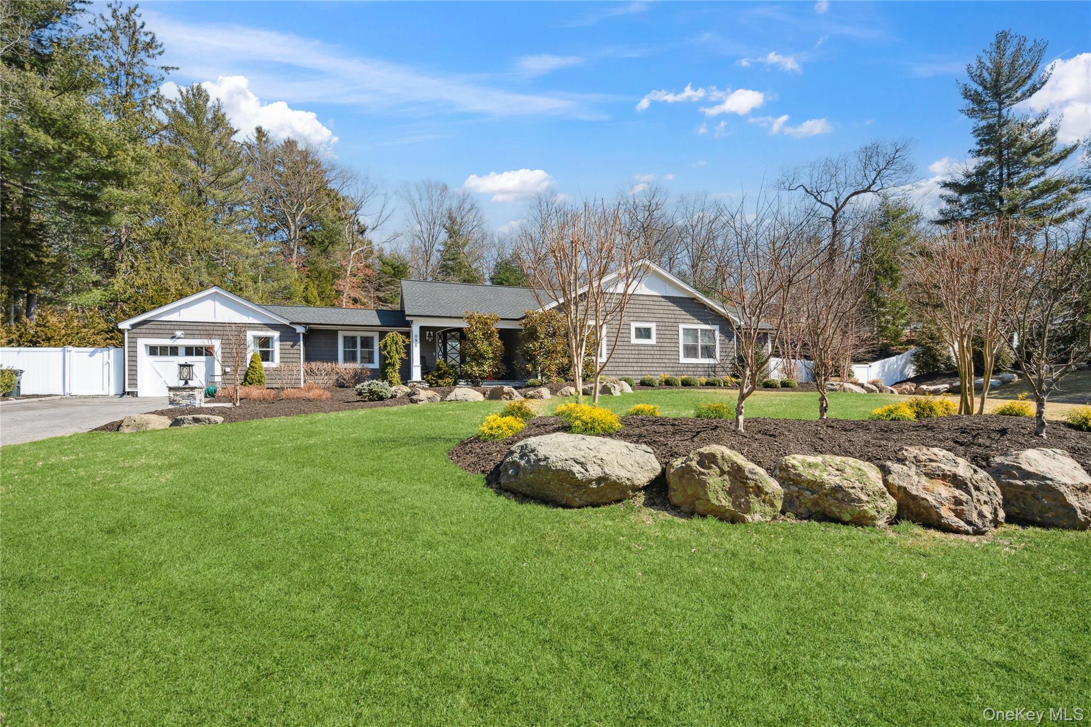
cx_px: 546
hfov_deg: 96.7
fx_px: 485
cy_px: 364
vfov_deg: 73.7
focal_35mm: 16
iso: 125
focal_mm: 16
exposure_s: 1/800
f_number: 4
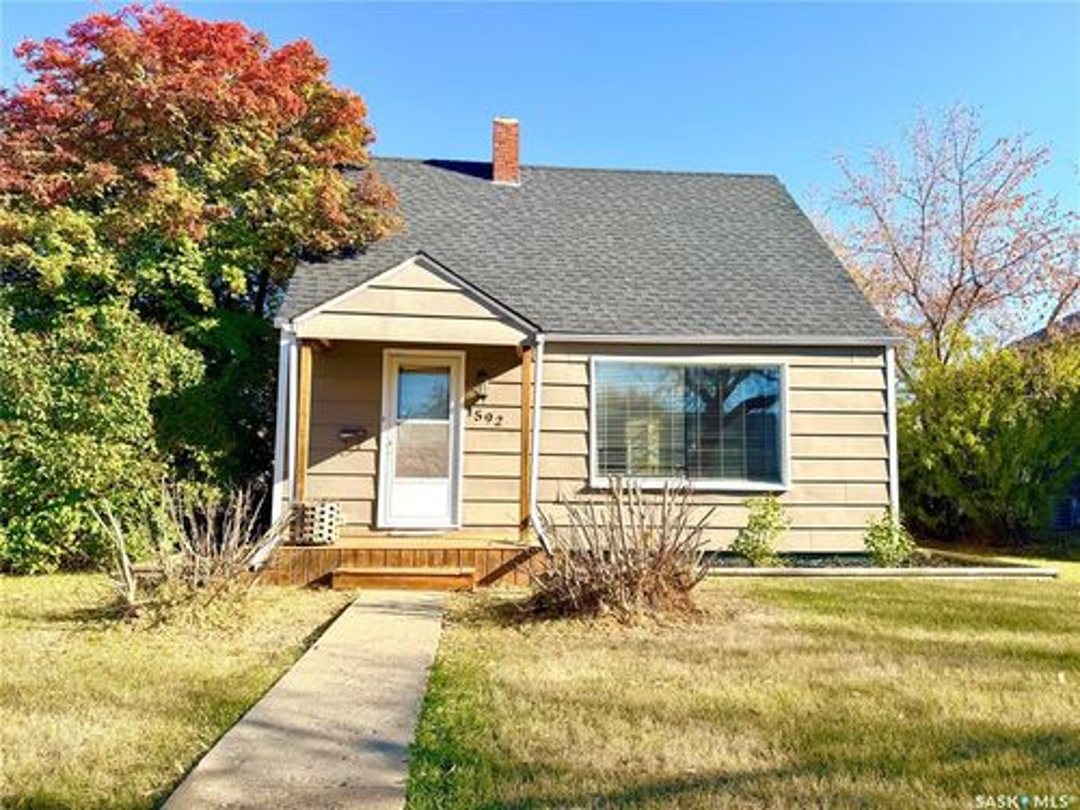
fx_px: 749
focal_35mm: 24
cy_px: 405
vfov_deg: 56.8
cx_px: 540
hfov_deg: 71.6
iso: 80
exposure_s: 1/2801
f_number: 1.78
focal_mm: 6.76
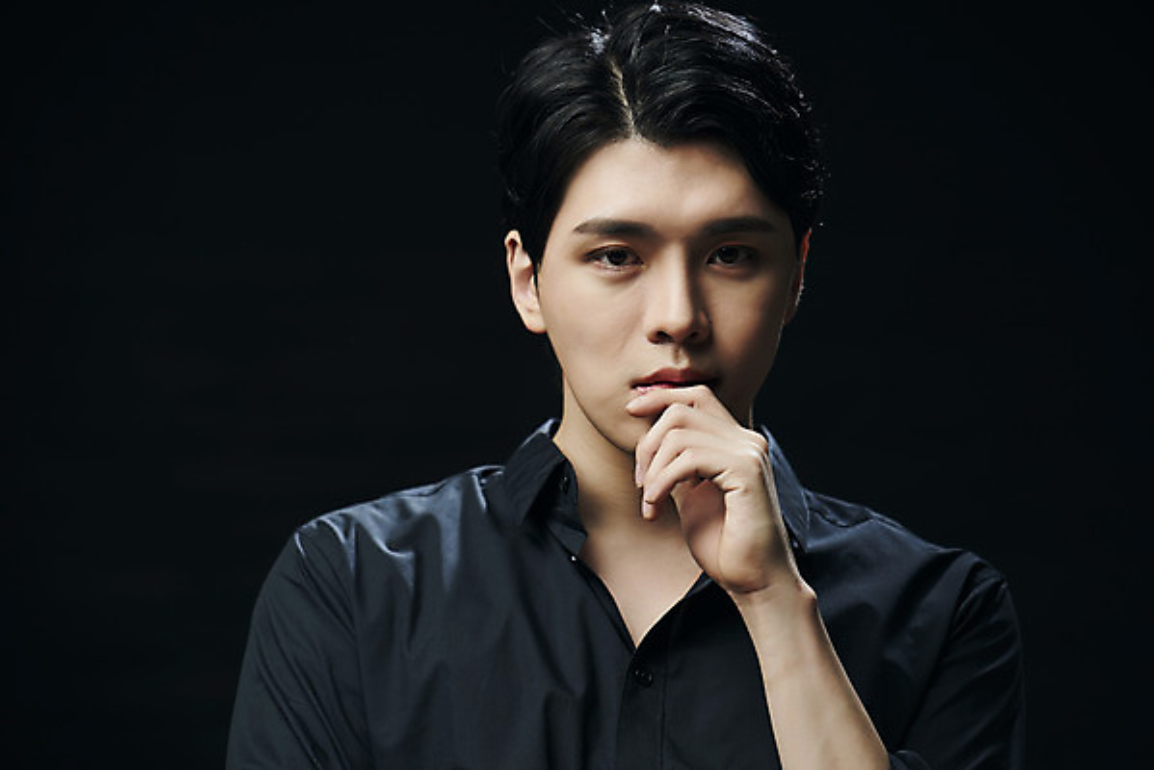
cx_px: 577
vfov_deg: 9.2
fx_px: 4810
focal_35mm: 150
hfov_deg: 13.7
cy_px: 385
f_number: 4
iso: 64
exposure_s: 1/125
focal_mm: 150
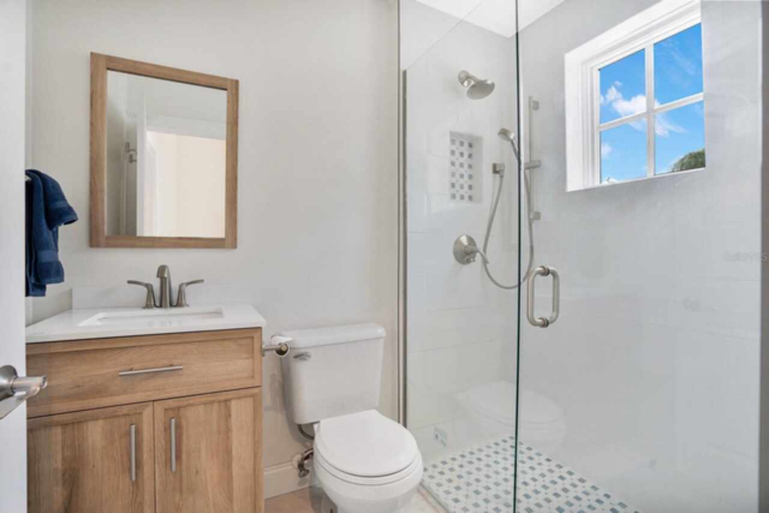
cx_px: 384
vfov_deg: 73.8
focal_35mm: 16
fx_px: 342
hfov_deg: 96.7
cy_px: 256
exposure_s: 1/30
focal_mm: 16
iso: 2500
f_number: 7.1
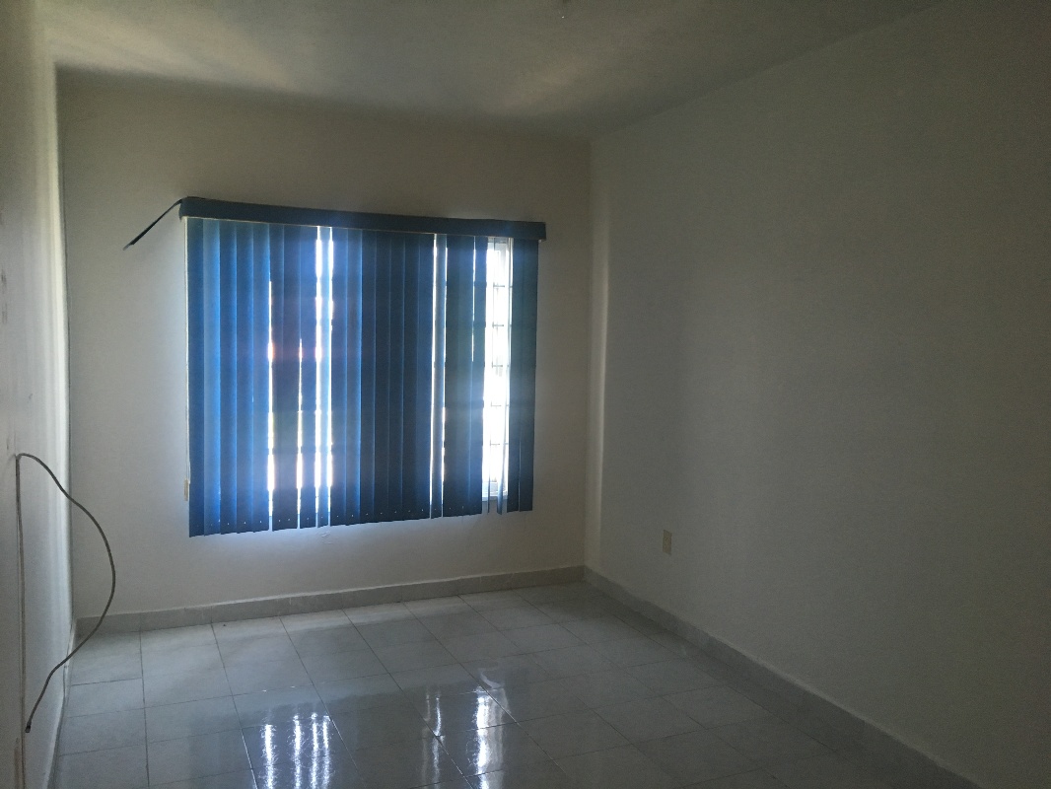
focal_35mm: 29
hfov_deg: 61.6
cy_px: 394
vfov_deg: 48.2
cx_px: 526
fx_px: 881
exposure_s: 1/30
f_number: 2.2
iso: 100
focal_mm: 4.15
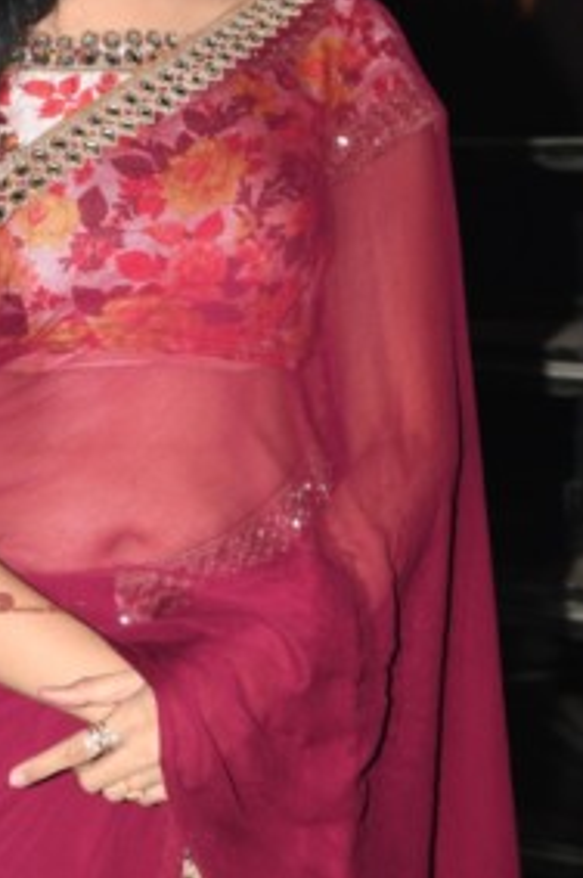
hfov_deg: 6.5
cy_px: 217
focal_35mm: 212
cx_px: 107
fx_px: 5162
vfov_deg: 9.7
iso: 320
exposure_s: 1/60
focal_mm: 80
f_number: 5.6
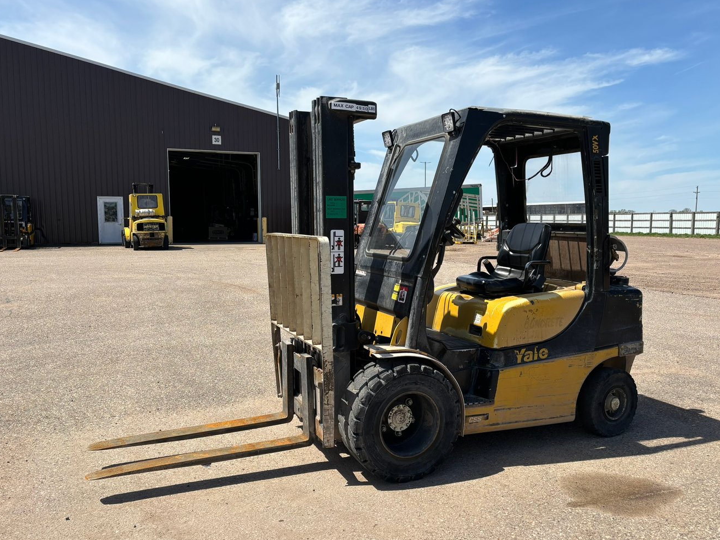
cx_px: 378
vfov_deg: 46.8
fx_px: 624
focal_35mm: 30
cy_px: 288
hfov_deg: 59.9
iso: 50
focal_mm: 5.96
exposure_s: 1/3788
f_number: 1.6
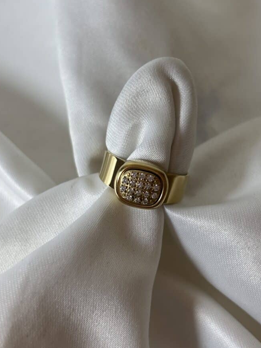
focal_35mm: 61
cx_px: 141
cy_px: 169
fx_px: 613
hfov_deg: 24.0
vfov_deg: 31.7
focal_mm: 5.96
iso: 25
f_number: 1.6
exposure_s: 1/108
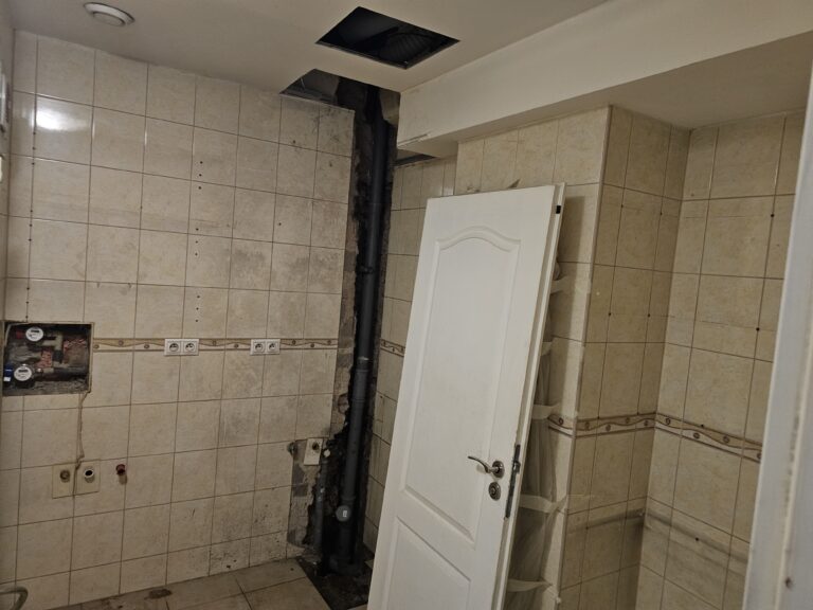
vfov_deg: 58.9
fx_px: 540
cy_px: 305
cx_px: 406
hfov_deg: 73.9
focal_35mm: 23
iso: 640
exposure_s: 1/25
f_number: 1.7
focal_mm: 6.3
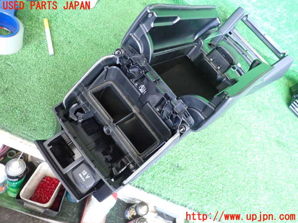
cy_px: 112
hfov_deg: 69.4
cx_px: 149
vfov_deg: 54.9
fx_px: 215
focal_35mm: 25
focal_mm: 4.5
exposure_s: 1/30
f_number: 2
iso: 500
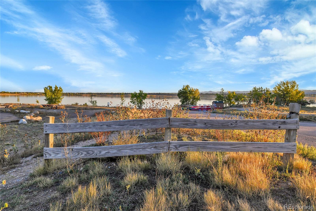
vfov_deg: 57.2
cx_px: 158
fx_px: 193
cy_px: 106
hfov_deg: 78.6
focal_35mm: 22
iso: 400
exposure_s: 1/400
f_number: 8
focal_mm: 22
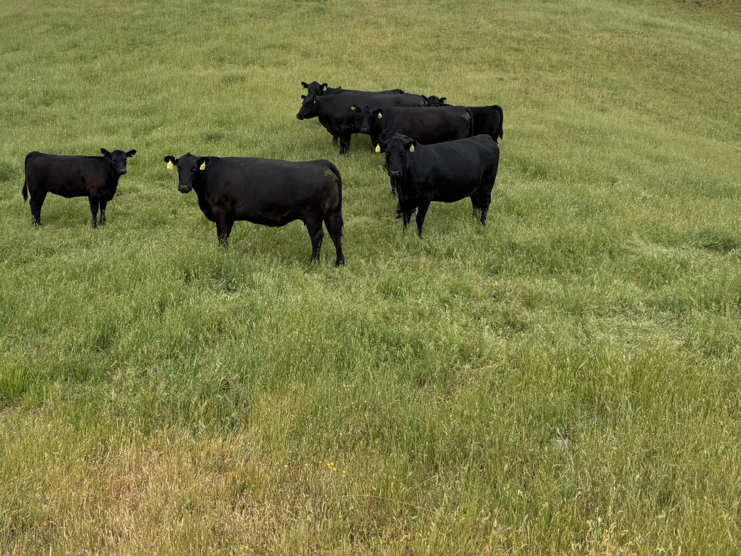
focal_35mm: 38
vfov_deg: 37.0
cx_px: 258
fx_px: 814
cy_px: 153
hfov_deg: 48.3
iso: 80
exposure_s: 1/3953
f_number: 1.78
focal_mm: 6.76
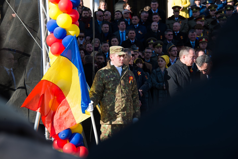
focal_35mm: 125
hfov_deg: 16.4
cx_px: 119
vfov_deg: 11.0
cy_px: 80
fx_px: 827
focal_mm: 125
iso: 100
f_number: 8
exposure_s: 1/125
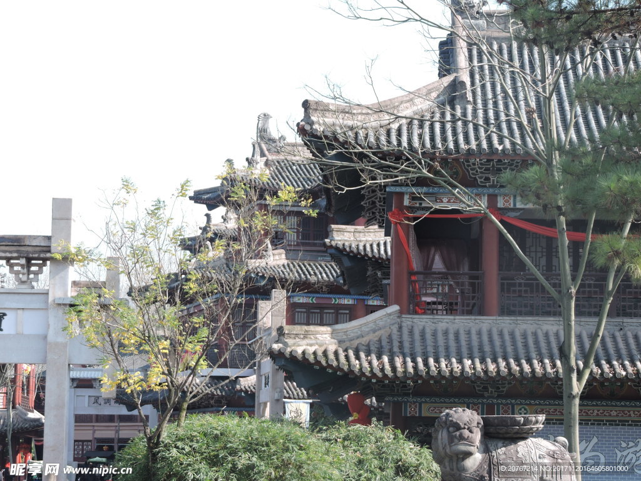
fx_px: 1944
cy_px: 240
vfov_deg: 14.1
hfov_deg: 18.7
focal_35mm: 105
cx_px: 320
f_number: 4.2
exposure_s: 1/200
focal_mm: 18.7
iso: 100
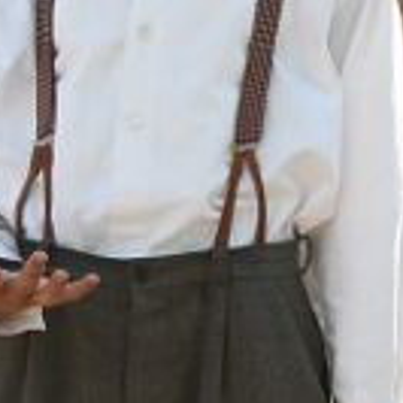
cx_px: 791
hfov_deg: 2.1
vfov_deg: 2.1
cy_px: 230
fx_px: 10748
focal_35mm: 816
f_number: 9
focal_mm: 112
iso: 400
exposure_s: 1/400
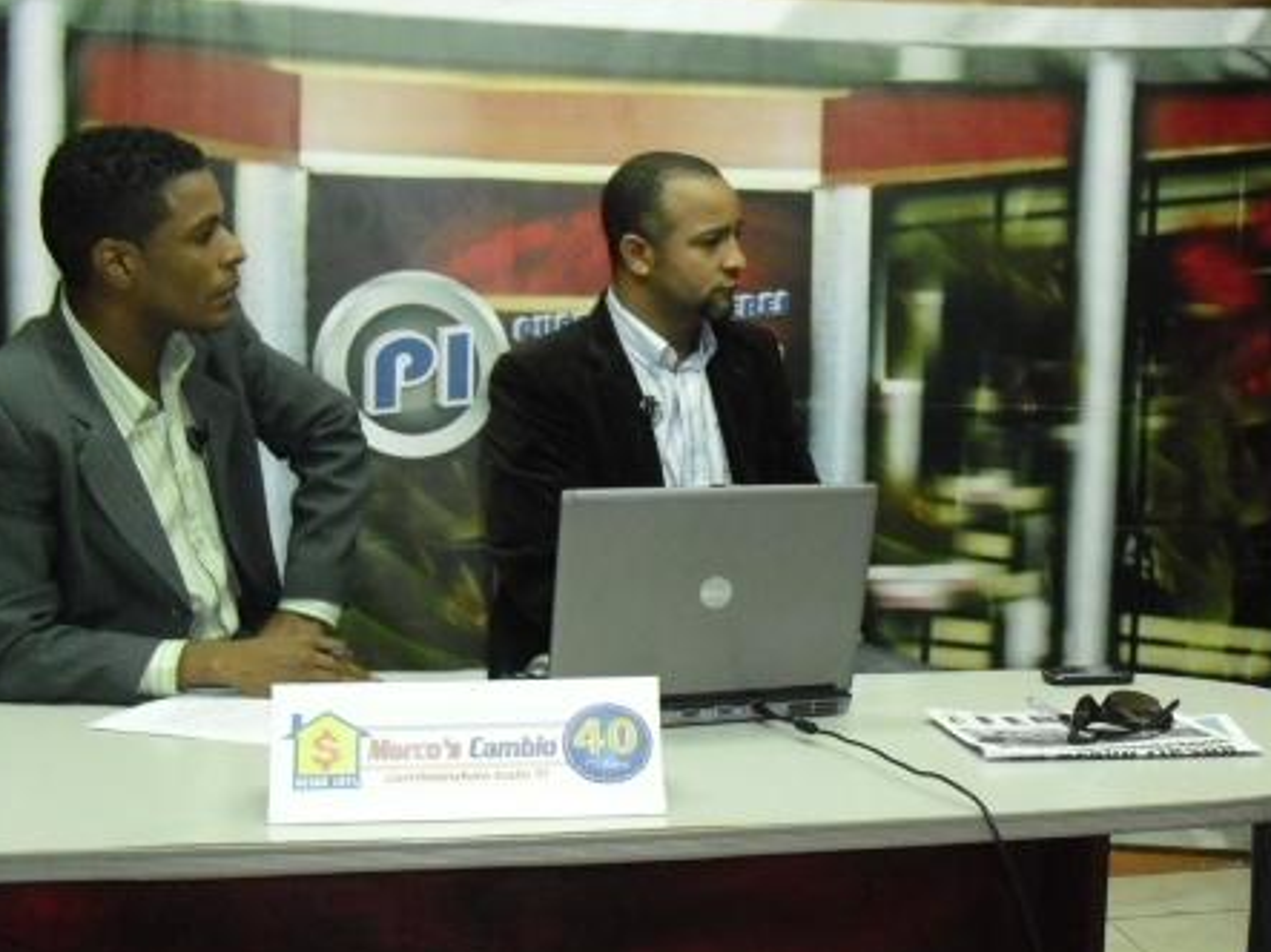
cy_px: 579
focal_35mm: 52
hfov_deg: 36.3
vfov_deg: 27.9
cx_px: 884
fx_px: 1909
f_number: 3.1
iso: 400
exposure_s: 1/60
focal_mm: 6.3
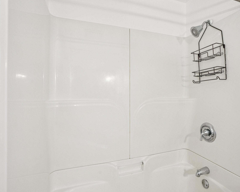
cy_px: 93
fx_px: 135
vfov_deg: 70.8
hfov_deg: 83.0
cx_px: 133
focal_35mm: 19
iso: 400
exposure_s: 1/8
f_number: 8
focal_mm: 16
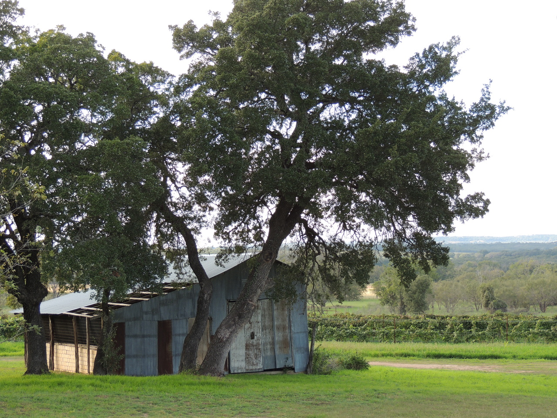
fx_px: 1368
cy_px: 209
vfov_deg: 17.4
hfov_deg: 23.0
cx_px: 278
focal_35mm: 85
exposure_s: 1/100
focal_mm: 15.1
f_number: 4
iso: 100
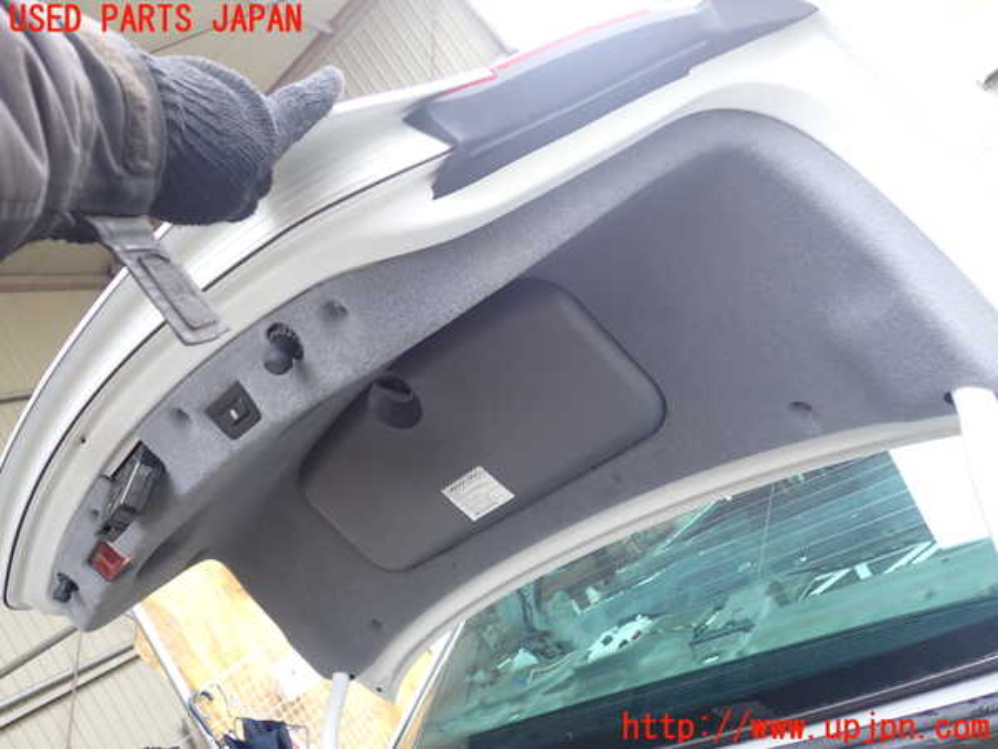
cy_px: 374
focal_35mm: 30
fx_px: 865
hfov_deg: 60.0
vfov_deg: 46.8
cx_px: 499
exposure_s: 1/60
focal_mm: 5.4
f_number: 2.3
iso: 125
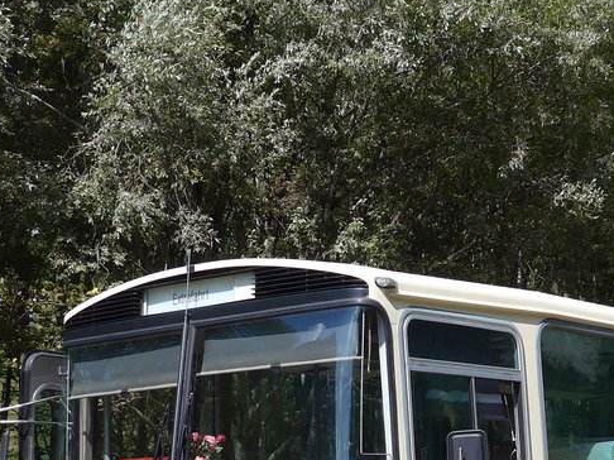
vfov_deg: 17.2
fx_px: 1489
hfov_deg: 22.9
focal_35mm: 84
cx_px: 518
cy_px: 454
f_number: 2.8
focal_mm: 7
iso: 80
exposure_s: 1/1000
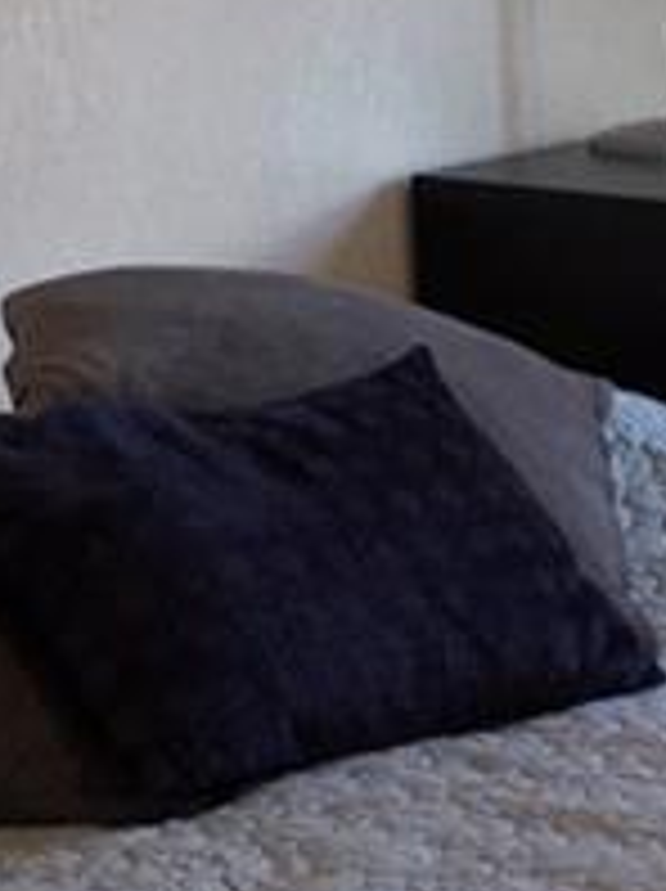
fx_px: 4525
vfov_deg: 11.2
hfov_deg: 8.2
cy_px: 490
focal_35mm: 176
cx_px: 1134
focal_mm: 4.15
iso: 40
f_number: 2.2
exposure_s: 1/30
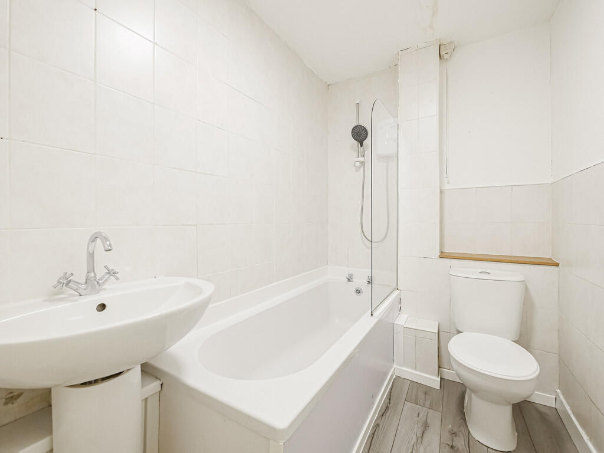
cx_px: 302
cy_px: 226
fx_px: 244
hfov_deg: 102.1
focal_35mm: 14
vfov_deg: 85.7
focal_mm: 7
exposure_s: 1/60
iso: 1600
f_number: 4
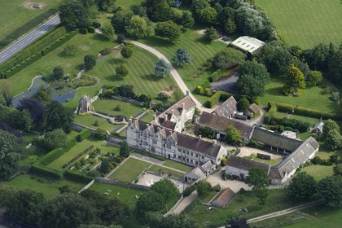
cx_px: 171
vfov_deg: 9.1
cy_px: 114
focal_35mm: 150
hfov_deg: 13.7
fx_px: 1425
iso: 400
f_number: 6.3
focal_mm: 150
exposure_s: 1/800
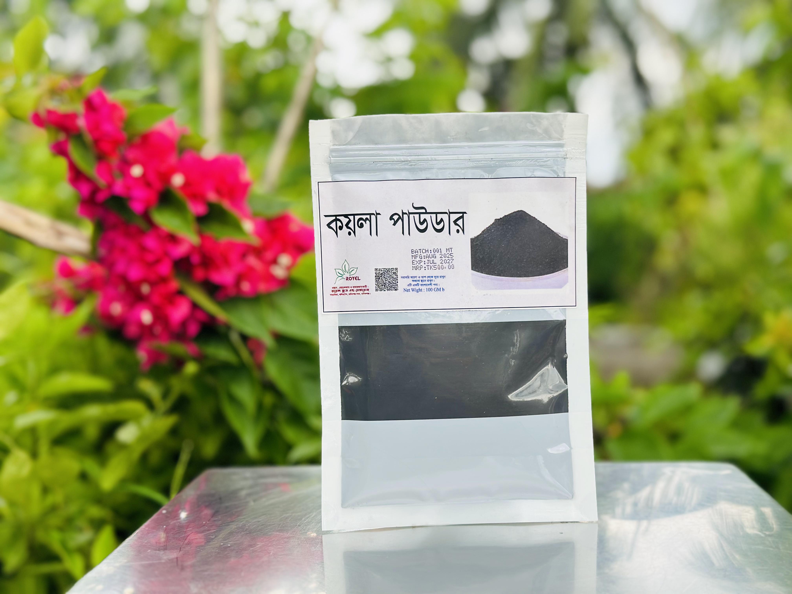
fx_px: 1098
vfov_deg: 30.3
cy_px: 297
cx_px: 396
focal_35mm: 48
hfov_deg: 39.7
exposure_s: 1/240
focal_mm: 6.86
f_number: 1.78
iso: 80
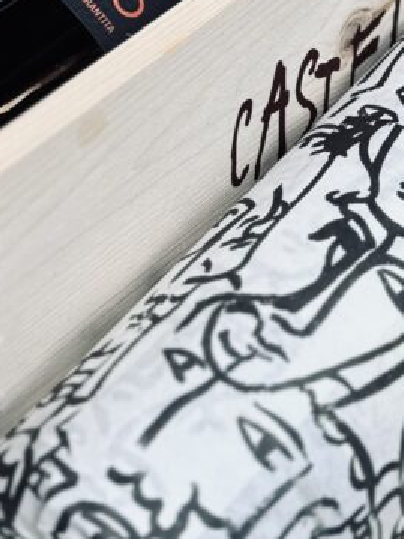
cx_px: 128
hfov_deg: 10.8
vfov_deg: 13.8
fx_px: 2133
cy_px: -164
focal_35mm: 137
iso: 100
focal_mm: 6.76
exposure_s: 1/119
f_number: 1.78
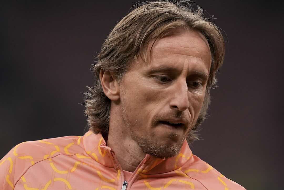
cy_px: 93
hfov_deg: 3.3
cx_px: 149
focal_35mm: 624
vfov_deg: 2.2
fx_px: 4922
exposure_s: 1/1600
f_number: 4
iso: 2500
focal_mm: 560
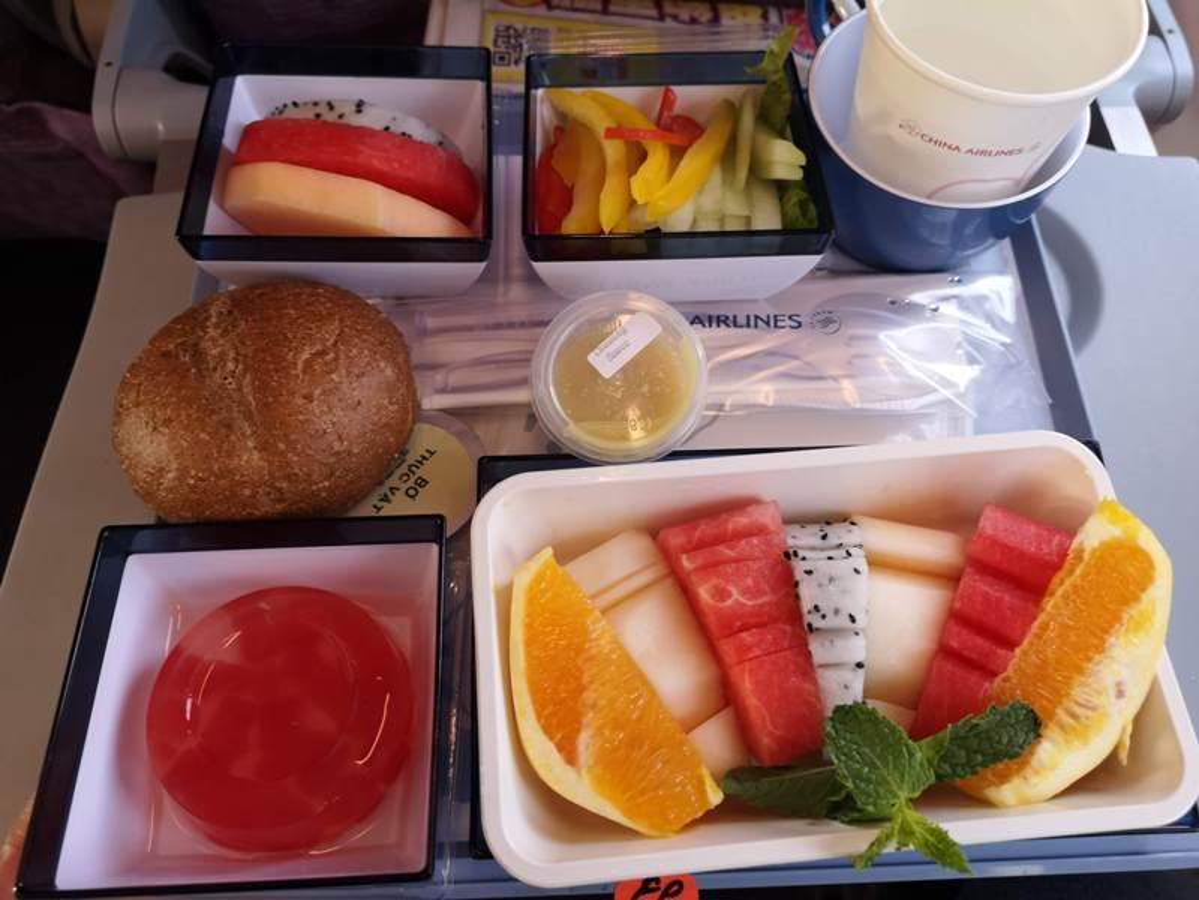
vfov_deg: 51.4
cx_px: 600
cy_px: 450
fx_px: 935
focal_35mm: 27
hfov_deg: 65.3
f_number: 1.8
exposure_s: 1/33.3
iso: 160
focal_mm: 3.95
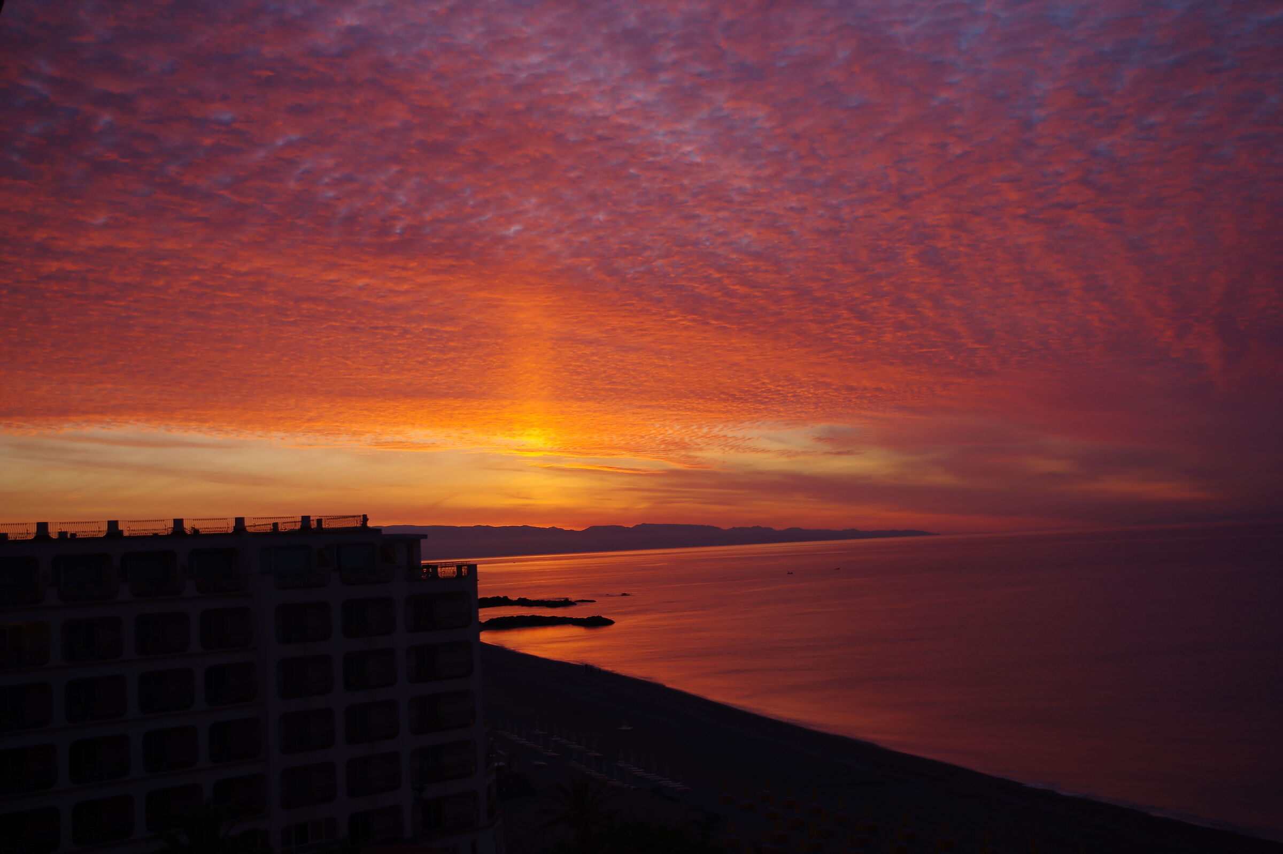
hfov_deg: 49.6
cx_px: 642
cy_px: 427
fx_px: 1389
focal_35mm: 39
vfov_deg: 34.2
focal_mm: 26.25
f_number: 4
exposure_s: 1/80
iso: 100
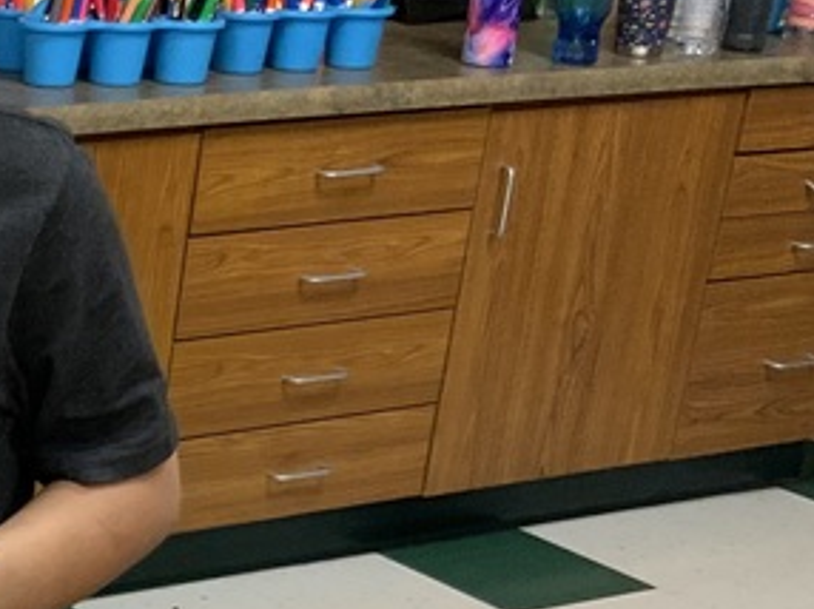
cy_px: 711
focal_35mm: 104
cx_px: -450
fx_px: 2444
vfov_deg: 13.8
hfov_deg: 16.9
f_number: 1.8
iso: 125
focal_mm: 3
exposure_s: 1/60
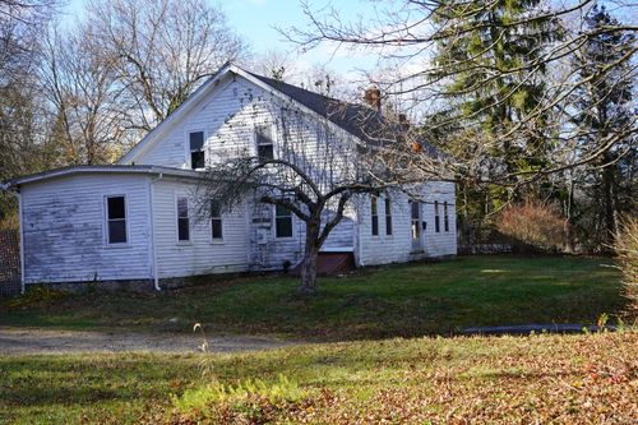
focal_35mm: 50
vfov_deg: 27.0
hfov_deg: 39.6
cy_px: 212
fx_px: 886
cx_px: 319
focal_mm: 50
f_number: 7.1
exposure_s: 1/100
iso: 100
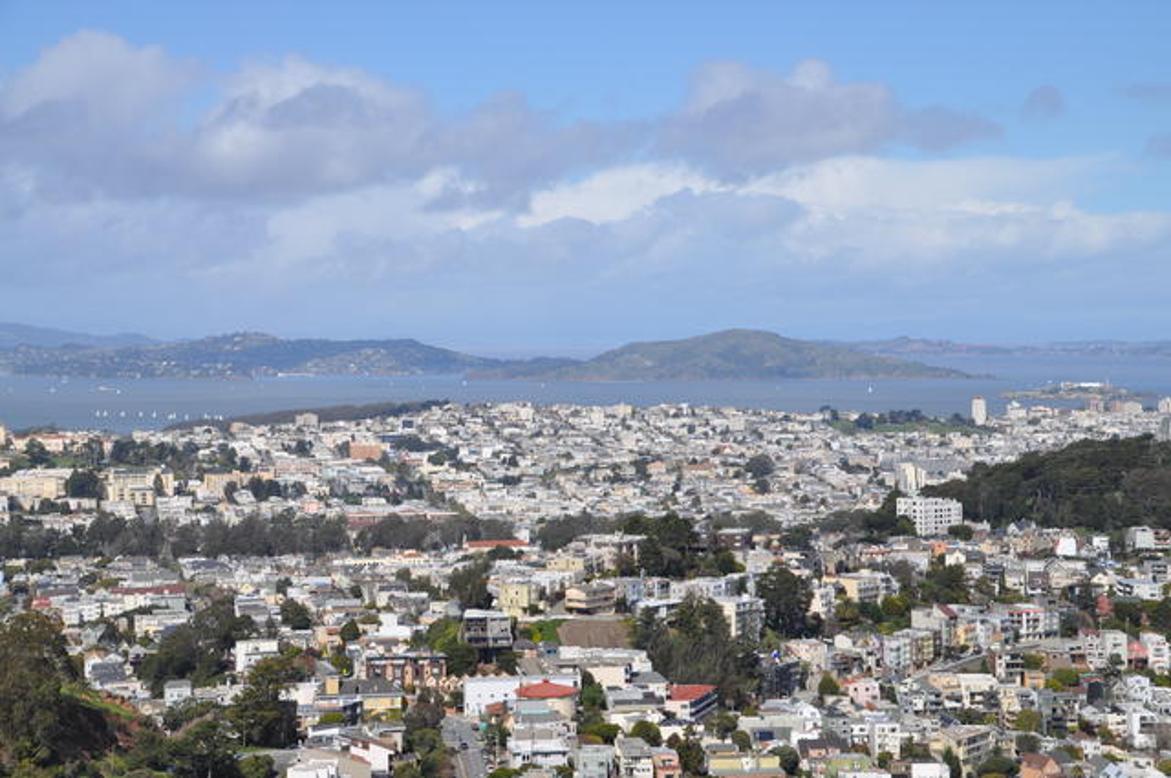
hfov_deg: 27.0
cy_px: 389
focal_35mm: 75
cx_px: 586
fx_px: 2436
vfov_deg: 18.1
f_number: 11
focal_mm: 50
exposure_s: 1/500
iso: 200
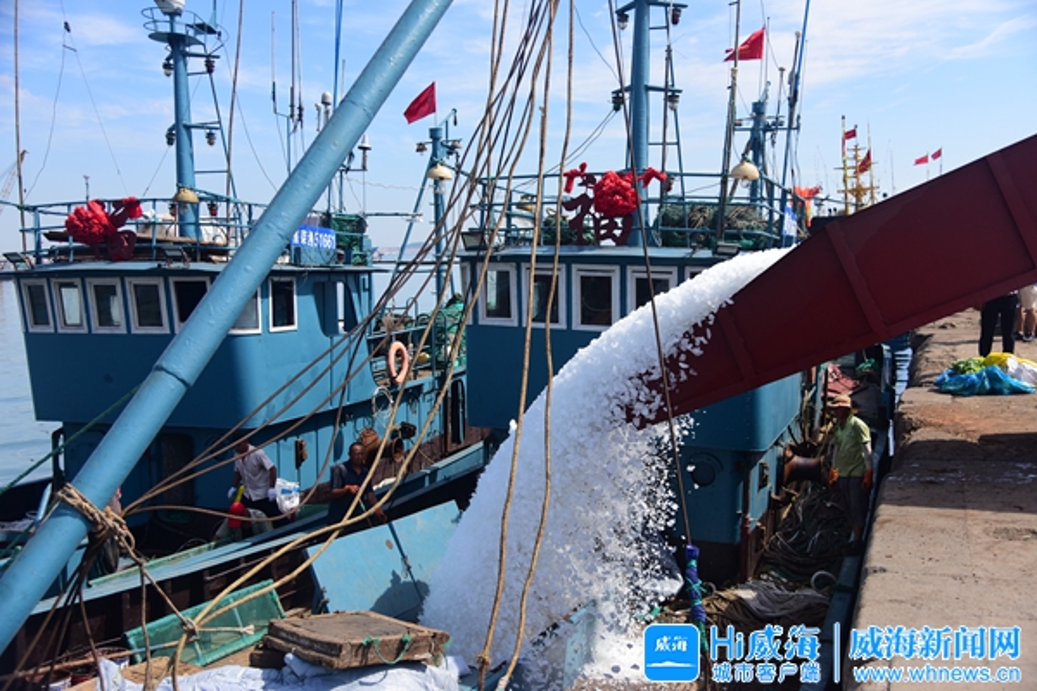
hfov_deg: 54.4
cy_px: 346
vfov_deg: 37.9
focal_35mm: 35
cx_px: 518
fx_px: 1008
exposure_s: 1/3200
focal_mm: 35
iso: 400
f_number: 4
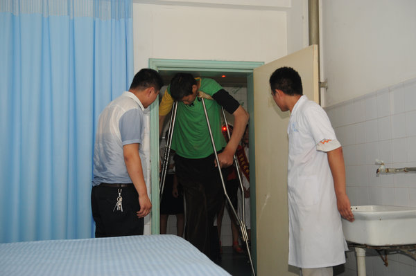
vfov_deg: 30.5
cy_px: 138
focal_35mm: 44
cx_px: 208
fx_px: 508
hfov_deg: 44.5
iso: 1600
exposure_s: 1/100
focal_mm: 44
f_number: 3.5
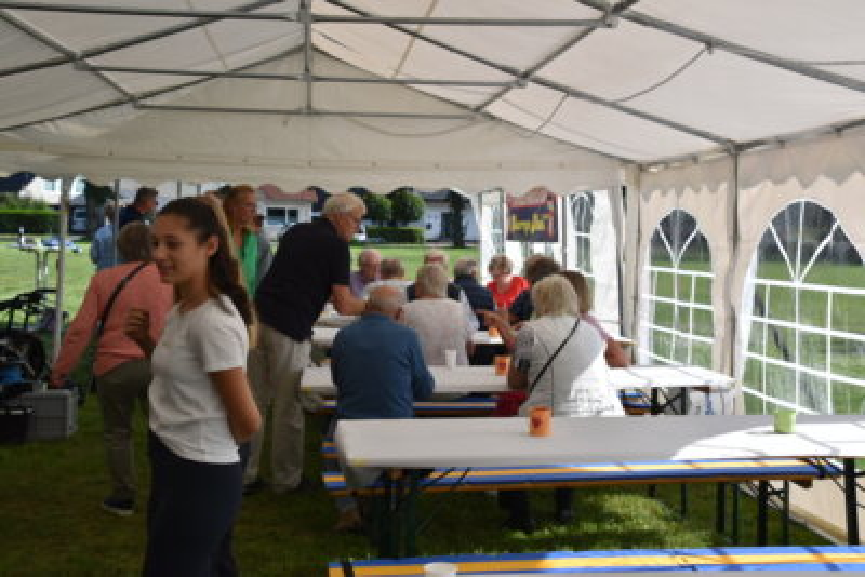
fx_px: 1082
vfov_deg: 29.9
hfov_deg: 43.6
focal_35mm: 45
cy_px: 288
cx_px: 432
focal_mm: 30
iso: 400
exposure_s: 1/1600
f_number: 5.6
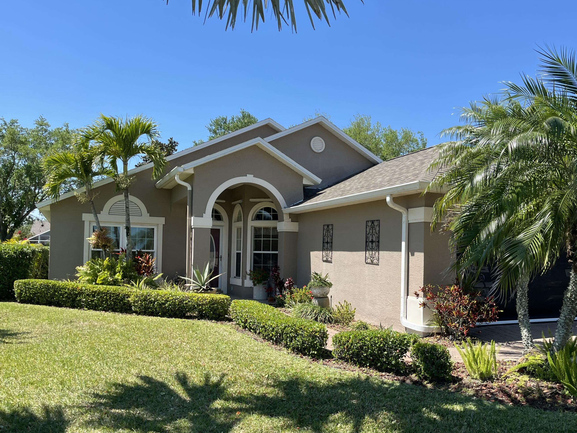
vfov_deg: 46.7
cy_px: 246
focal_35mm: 30
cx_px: 331
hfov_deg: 59.7
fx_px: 500
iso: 50
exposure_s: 1/1862
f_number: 1.6
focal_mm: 5.1
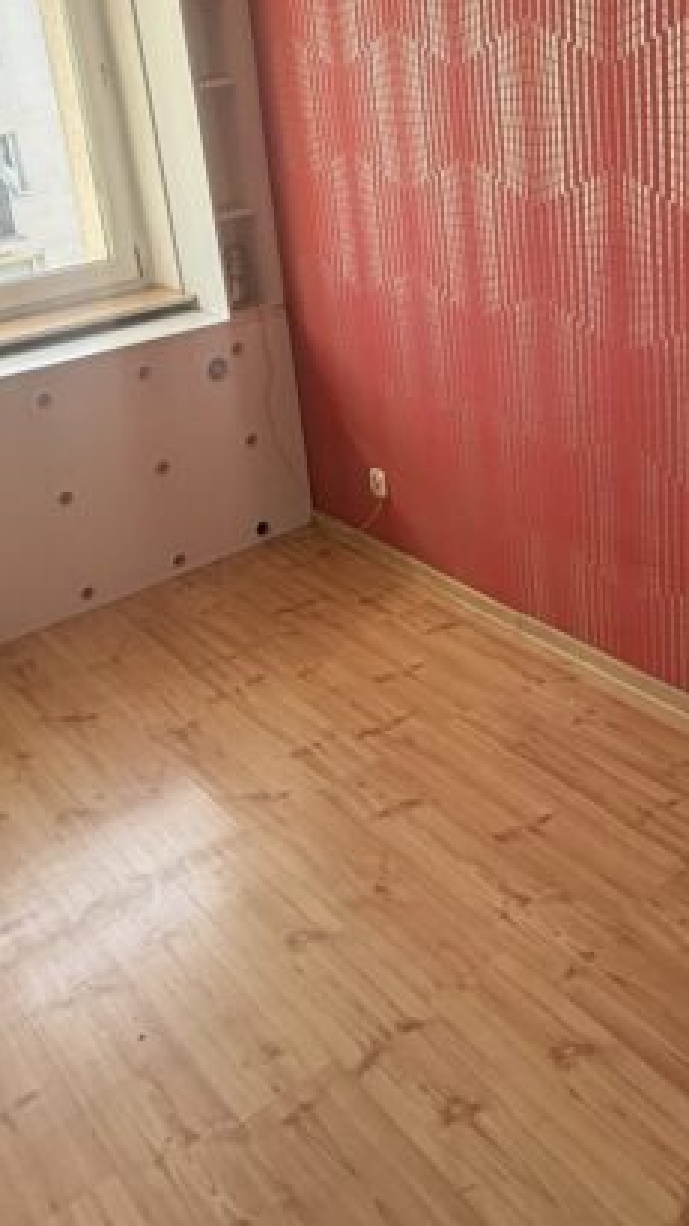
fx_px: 1235
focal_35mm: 38
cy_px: 468
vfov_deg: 52.3
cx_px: 427
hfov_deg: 31.1
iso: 100
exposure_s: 1/99
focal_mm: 2.22
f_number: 2.2
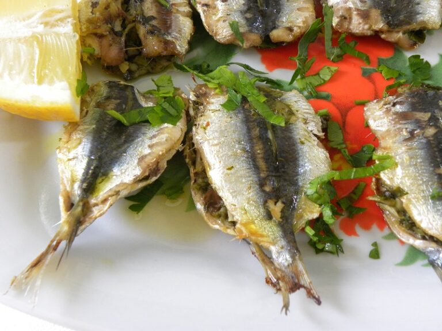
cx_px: 221
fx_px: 664
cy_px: 166
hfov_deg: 36.8
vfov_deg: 28.0
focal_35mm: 52
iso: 286
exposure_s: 1/60
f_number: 3.5
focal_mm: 9.2
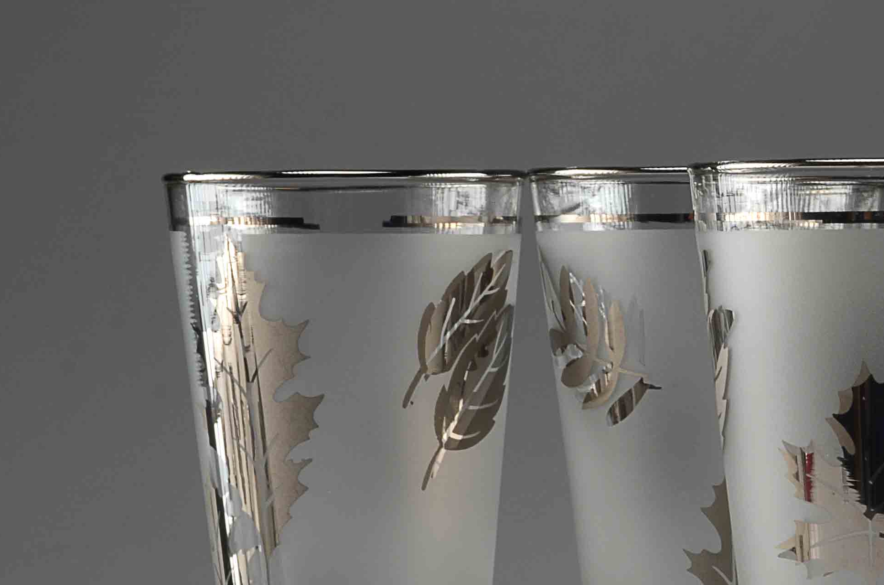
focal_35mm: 153
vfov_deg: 8.8
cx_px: 1088
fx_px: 3749
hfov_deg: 13.1
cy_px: 673
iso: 100
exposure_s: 1/80
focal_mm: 40
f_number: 16
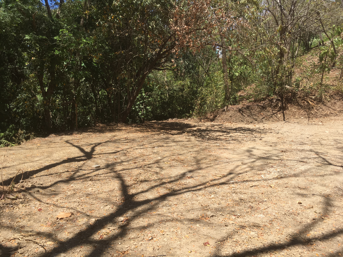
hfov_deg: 61.7
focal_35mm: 29
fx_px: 287
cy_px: 128
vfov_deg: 48.2
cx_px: 172
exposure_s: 1/950
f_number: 2.2
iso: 25
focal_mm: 4.15
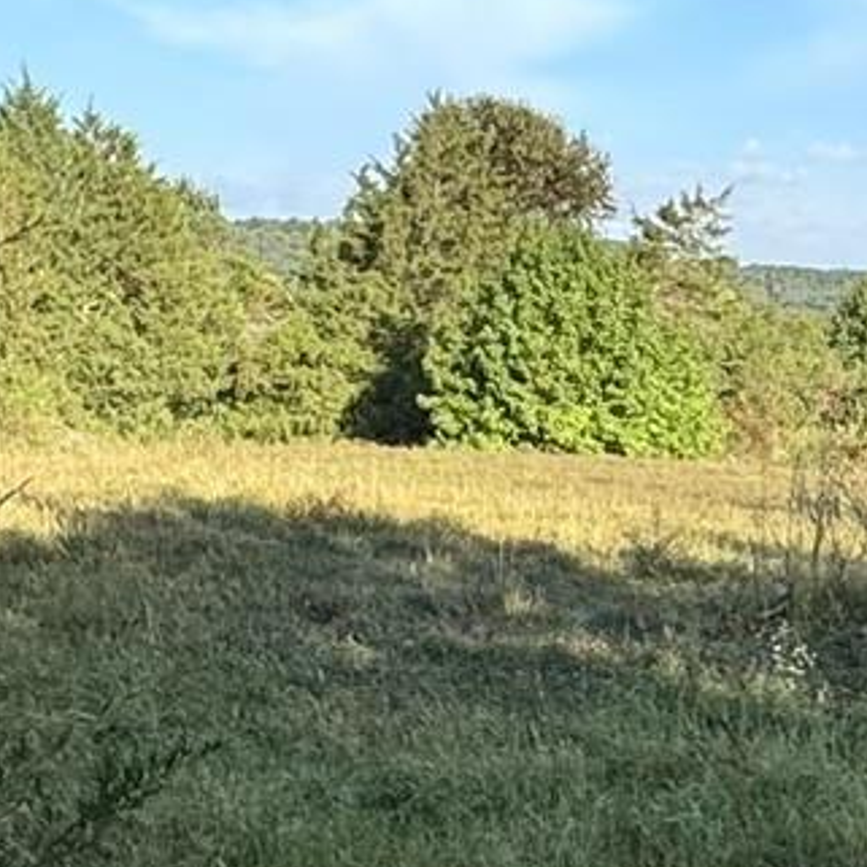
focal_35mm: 79
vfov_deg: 21.9
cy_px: 346
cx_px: 894
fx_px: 2239
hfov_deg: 21.1
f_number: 2.2
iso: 40
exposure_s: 1/1178
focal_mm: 2.22
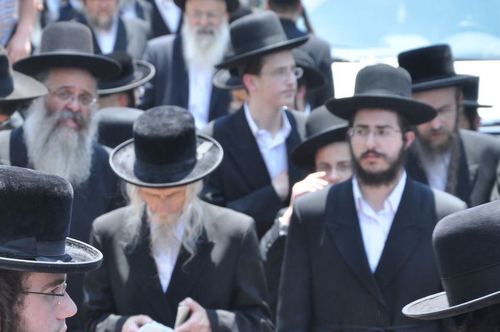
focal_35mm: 235
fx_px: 3255
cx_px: 228
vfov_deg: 5.8
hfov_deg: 8.8
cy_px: 235
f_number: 9
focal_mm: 105
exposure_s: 1/160
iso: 400
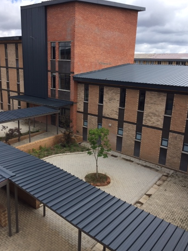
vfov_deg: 60.0
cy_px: 122
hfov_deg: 46.8
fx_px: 217
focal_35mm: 30
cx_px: 93
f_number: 2.2
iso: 32
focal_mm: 4.15
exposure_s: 1/1041
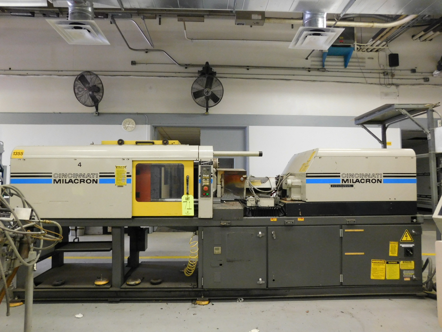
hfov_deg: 73.9
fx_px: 294
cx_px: 221
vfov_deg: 58.9
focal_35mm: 23
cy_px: 166
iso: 400
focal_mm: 4
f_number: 3
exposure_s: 1/25
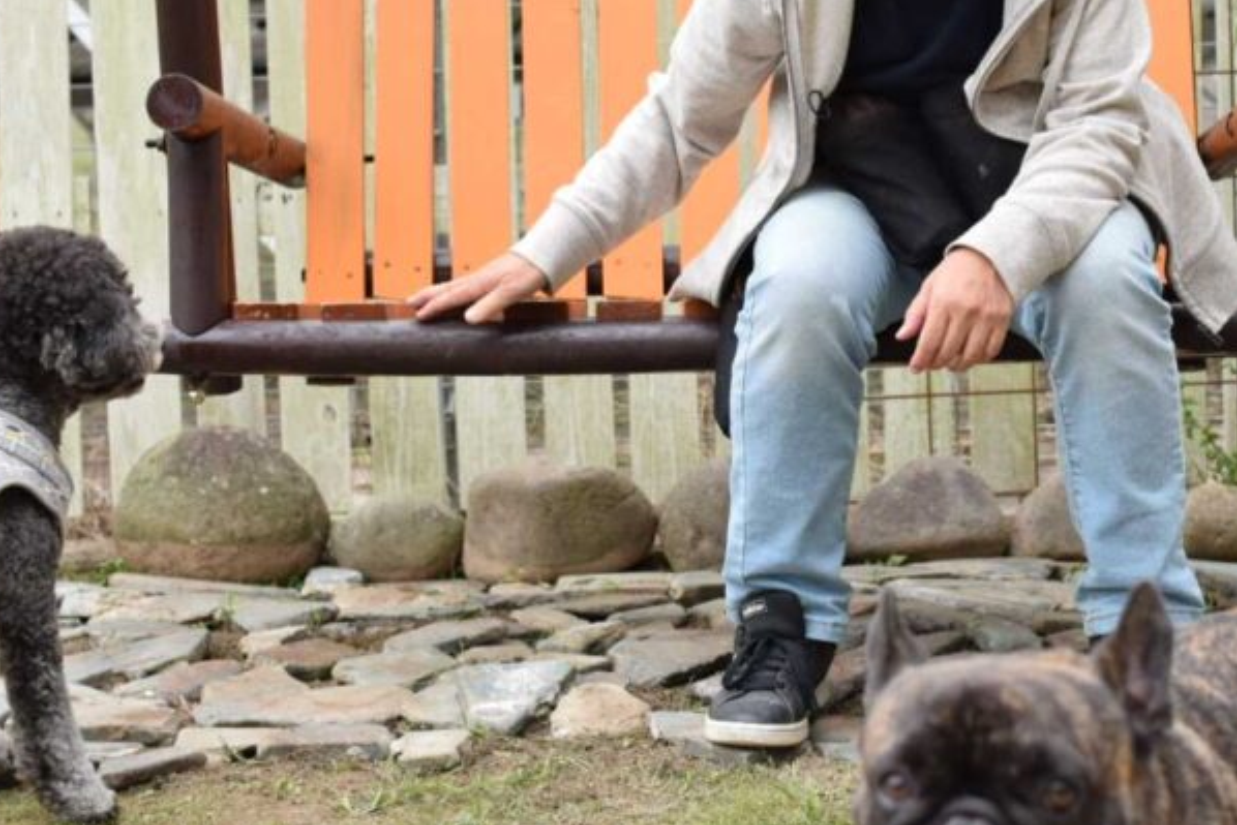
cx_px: 834
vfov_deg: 17.7
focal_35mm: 77
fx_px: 2646
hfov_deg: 26.2
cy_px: 303
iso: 320
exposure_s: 1/500
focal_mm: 30
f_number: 4
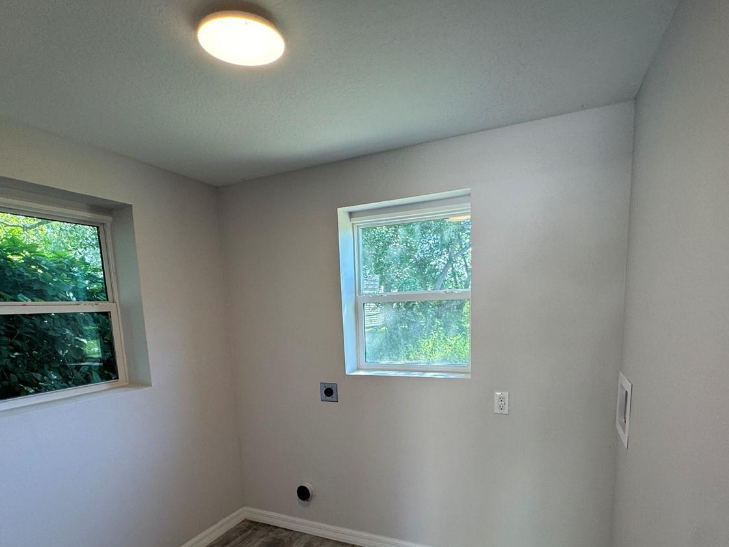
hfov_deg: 81.7
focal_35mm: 20
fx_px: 421
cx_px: 364
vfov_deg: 64.0
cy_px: 372
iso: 100
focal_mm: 2.22
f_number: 2.2
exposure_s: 1/120
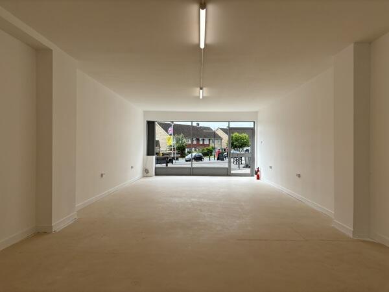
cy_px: 146
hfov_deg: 67.3
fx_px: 292
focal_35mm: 26
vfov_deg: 53.1
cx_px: 194
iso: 50
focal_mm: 5.96
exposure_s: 1/500
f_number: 1.6
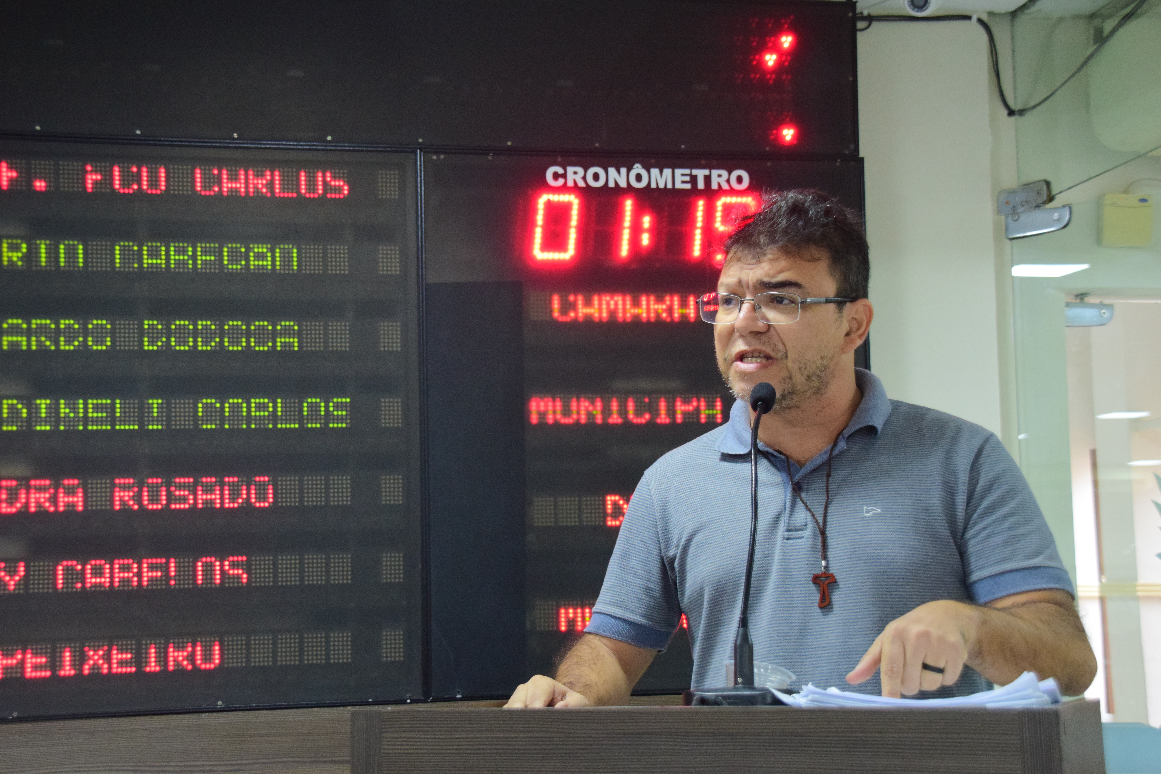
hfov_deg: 33.4
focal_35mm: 60
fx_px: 1935
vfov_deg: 22.6
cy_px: 387
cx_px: 580
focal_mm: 40
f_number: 5
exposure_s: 1/80
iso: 1600
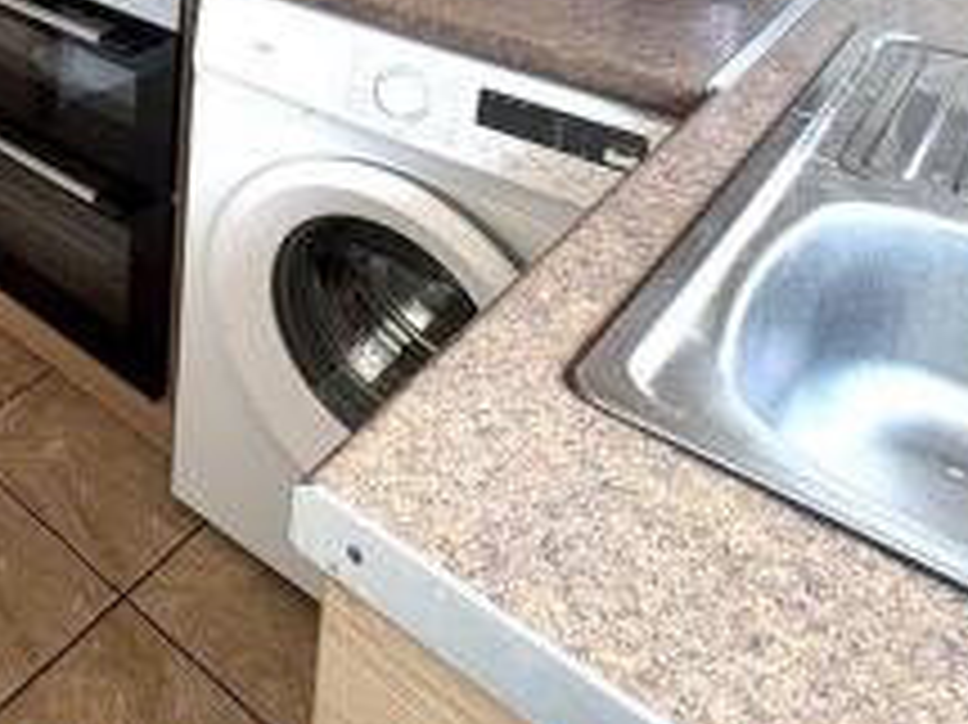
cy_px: -241
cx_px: -101
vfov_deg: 29.5
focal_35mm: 38
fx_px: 1062
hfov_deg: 39.7
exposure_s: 1/50
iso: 200
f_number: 2.2
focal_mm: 2.22
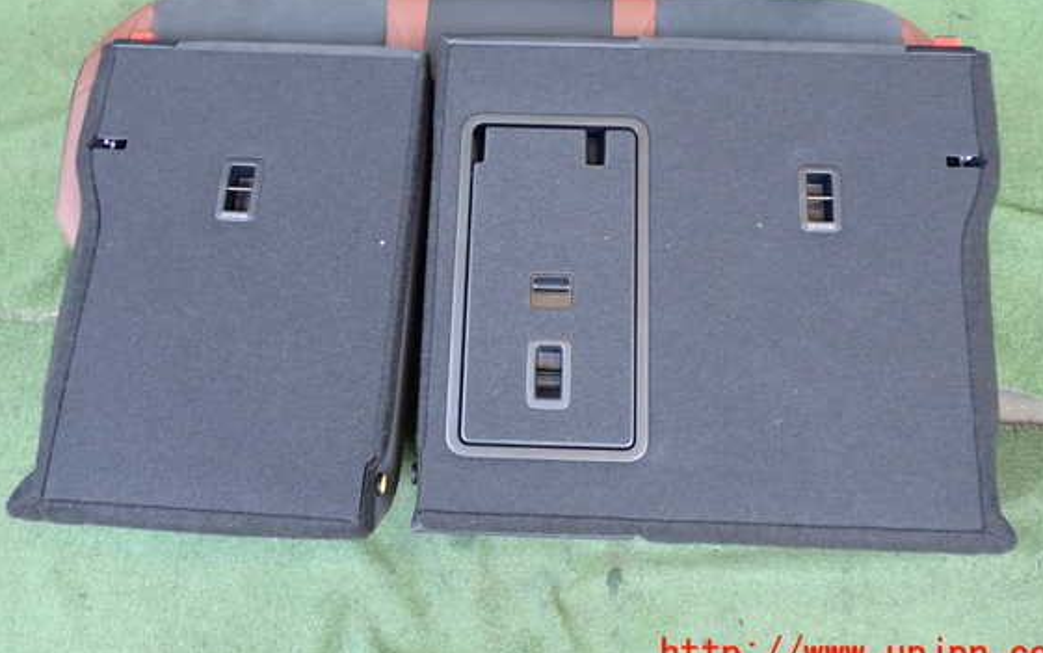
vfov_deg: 37.2
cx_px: 522
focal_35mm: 34
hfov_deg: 56.7
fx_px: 967
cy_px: 260
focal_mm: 5.4
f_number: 2.3
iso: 200
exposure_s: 1/40
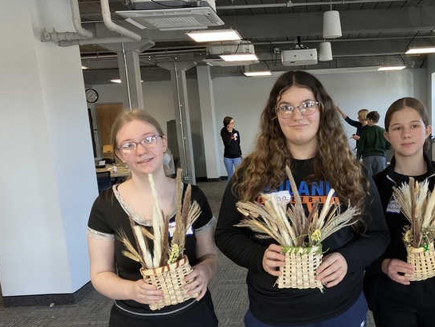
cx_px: 308
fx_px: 515
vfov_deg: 34.7
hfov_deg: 44.7
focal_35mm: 41
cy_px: 230
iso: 50
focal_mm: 3.99
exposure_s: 1/60
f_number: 1.8
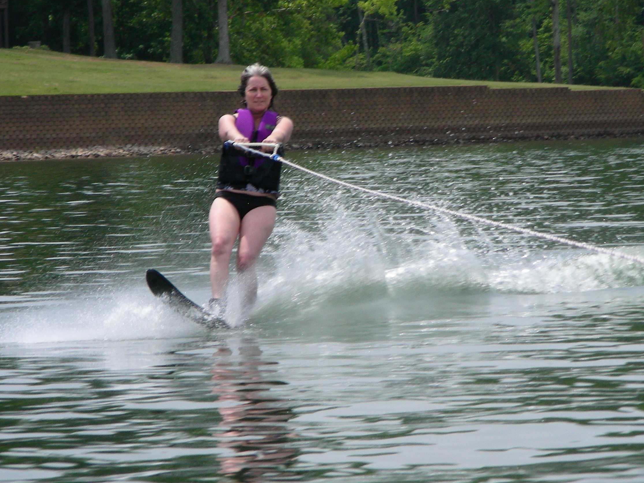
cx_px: 374
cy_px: 240
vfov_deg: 6.0
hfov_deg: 8.0
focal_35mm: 247
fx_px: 4595
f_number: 5.6
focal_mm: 32.7
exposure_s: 1/414
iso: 50
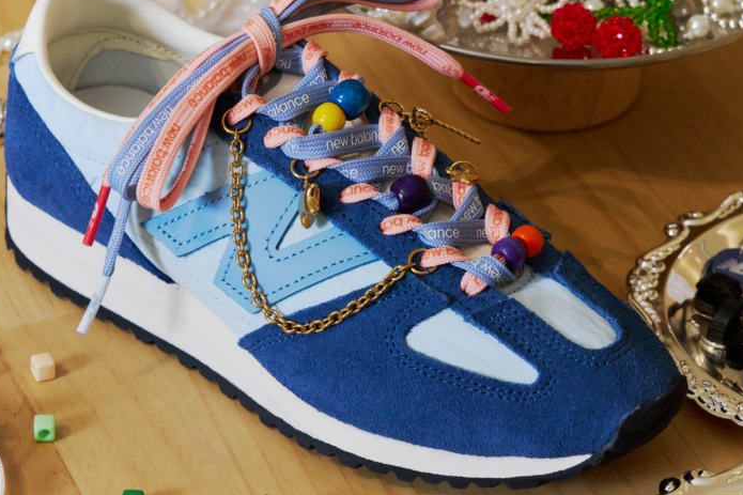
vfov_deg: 8.0
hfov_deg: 12.0
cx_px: 404
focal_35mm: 171
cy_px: 257
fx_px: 3528
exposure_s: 1/160
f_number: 8
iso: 500
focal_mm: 99
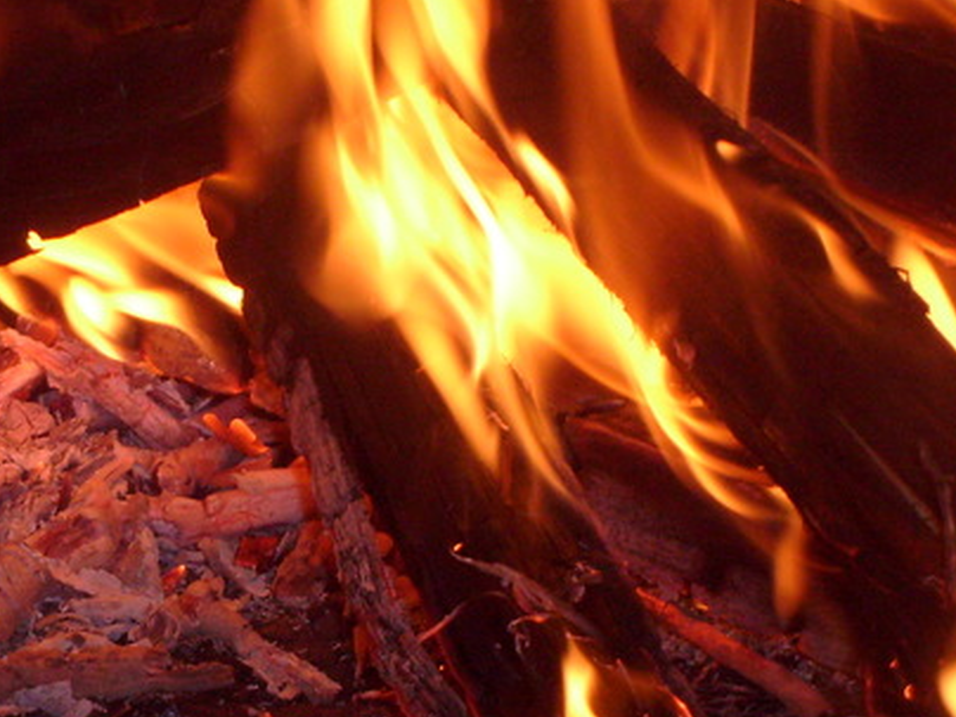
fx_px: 5800
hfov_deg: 9.4
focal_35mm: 210
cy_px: 454
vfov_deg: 7.1
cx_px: 83
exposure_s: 1/90
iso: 100
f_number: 4.9
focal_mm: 17.4
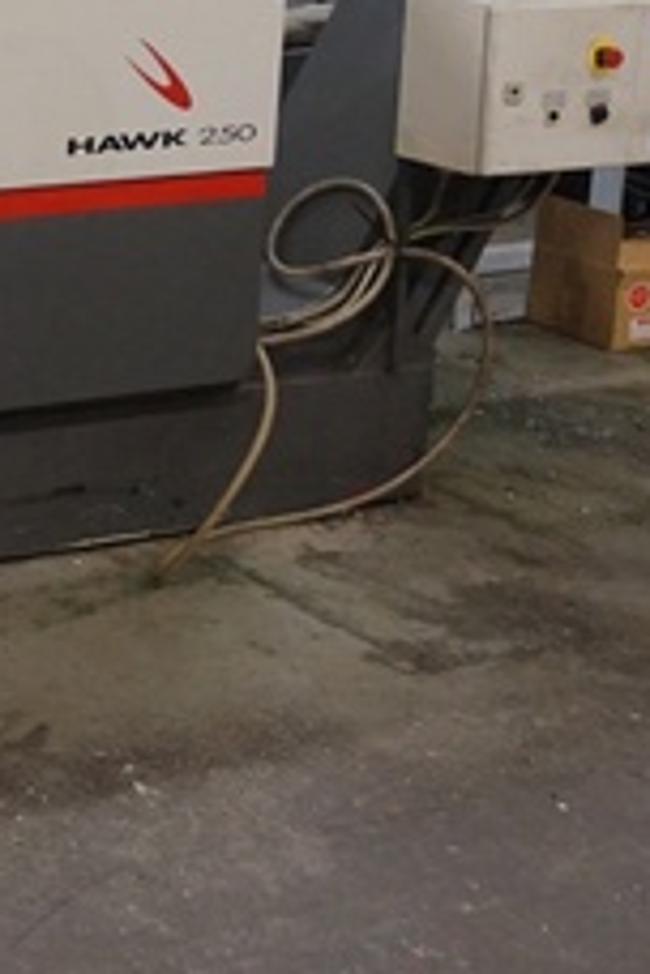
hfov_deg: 15.4
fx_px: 2058
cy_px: 60
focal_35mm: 76
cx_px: -528
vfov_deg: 25.6
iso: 2000
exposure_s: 1/160
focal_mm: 16
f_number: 3.5
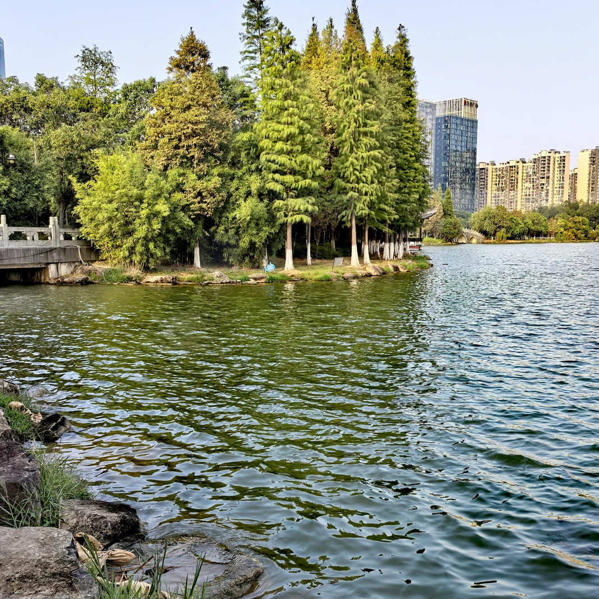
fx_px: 724
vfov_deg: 44.9
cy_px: 314
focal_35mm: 37
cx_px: 303
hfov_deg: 44.9
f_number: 2
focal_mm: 5.75
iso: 50
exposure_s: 1/1085
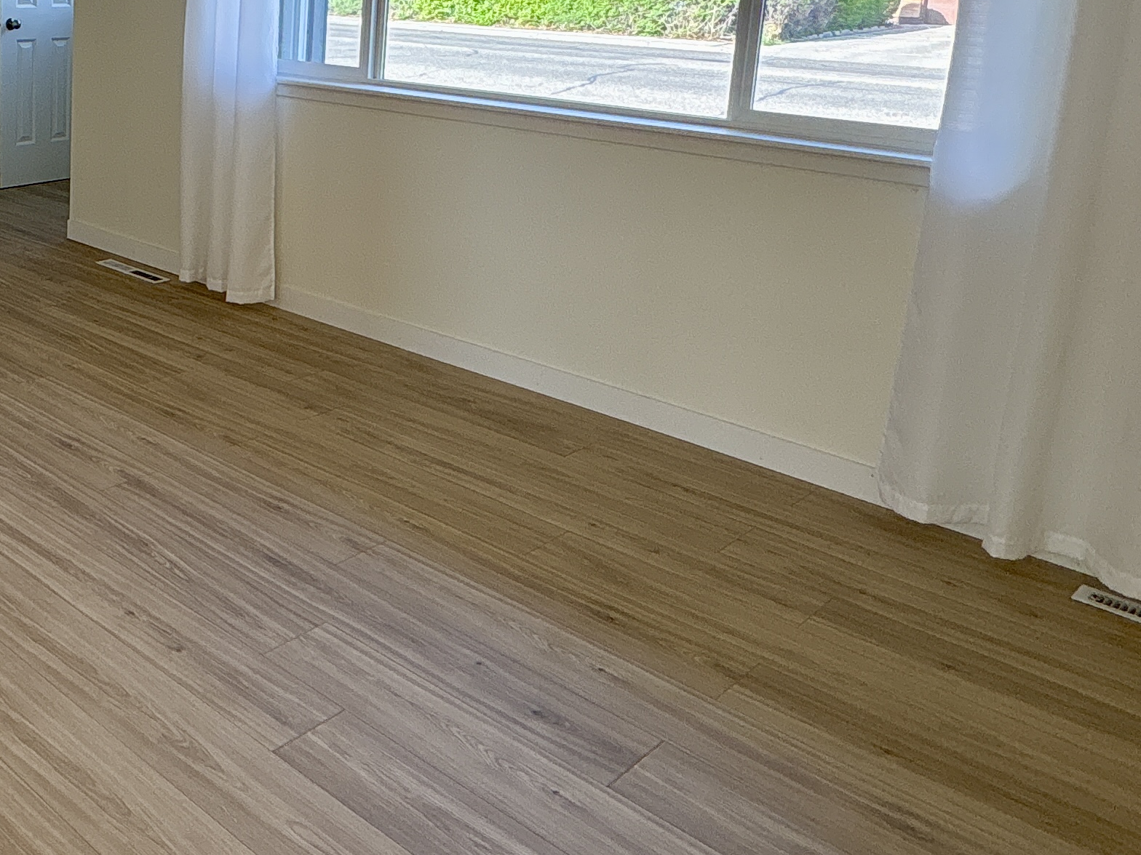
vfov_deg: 37.9
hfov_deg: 44.9
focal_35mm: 36
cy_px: 146
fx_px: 1187
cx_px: 47
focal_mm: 2.22
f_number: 2.2
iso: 40
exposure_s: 1/185
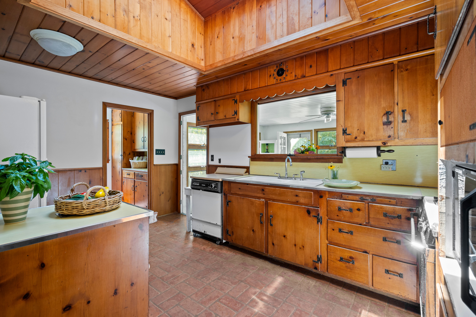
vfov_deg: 73.7
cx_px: 238
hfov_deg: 96.7
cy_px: 158
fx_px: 212
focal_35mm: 16
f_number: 8
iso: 400
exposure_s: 1/4
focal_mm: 16
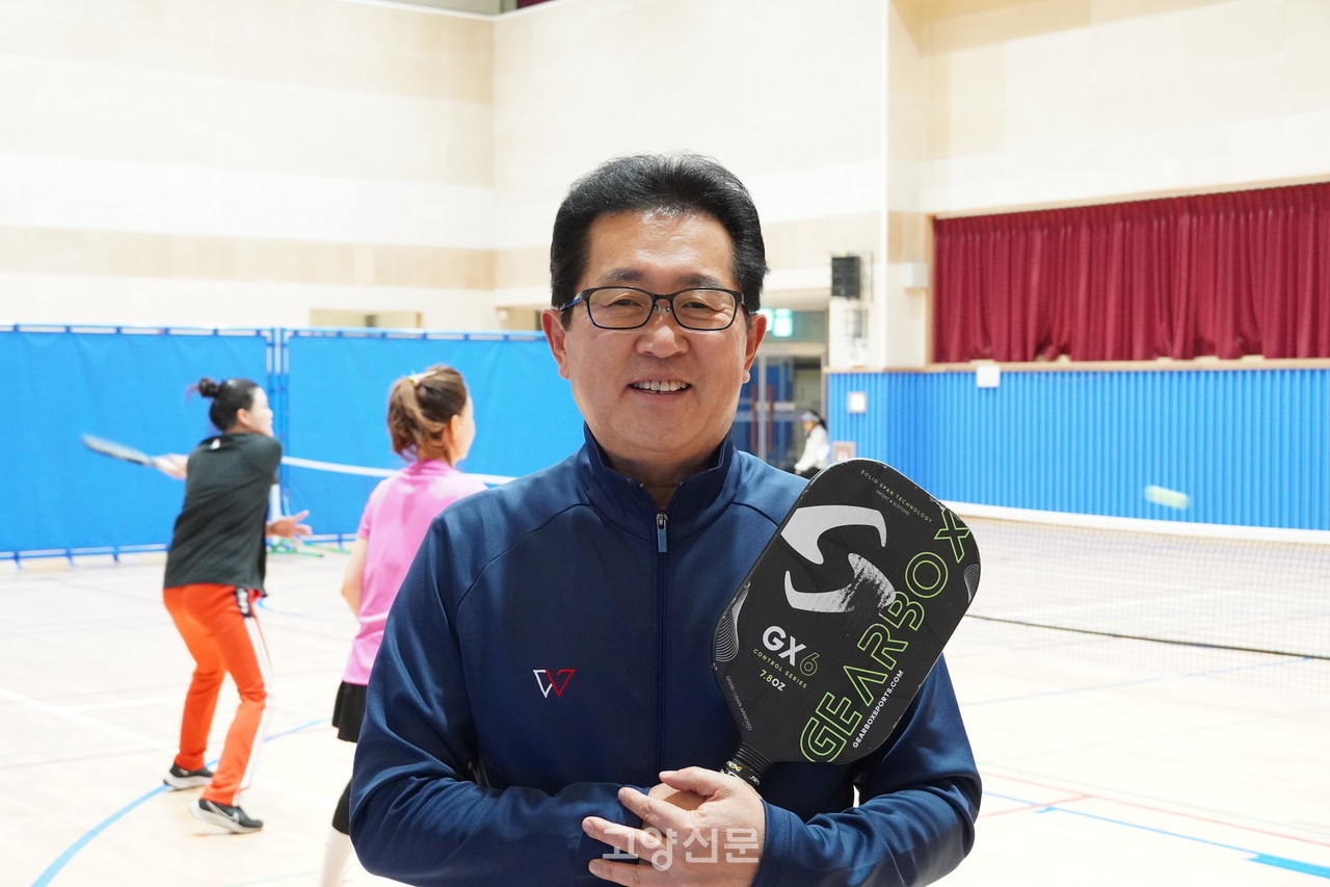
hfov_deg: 37.9
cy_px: 444
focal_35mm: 52
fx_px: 1939
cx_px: 665
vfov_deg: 25.7
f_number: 6.3
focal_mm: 35
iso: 5000
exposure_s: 1/60
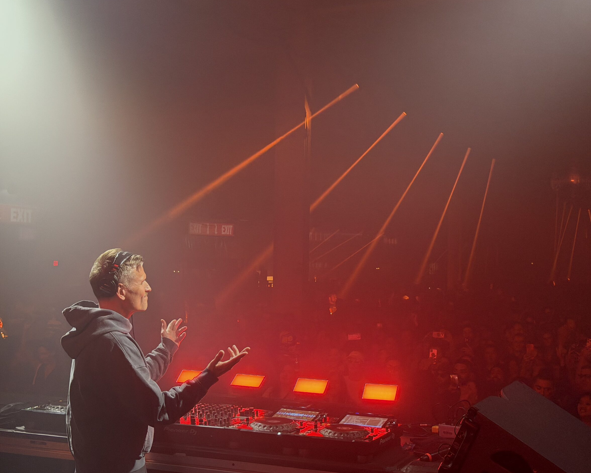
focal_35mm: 51
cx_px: 310
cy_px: 235
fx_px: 892
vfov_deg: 29.7
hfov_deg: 36.7
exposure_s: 1/60
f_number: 1.78
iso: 250
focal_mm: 6.76
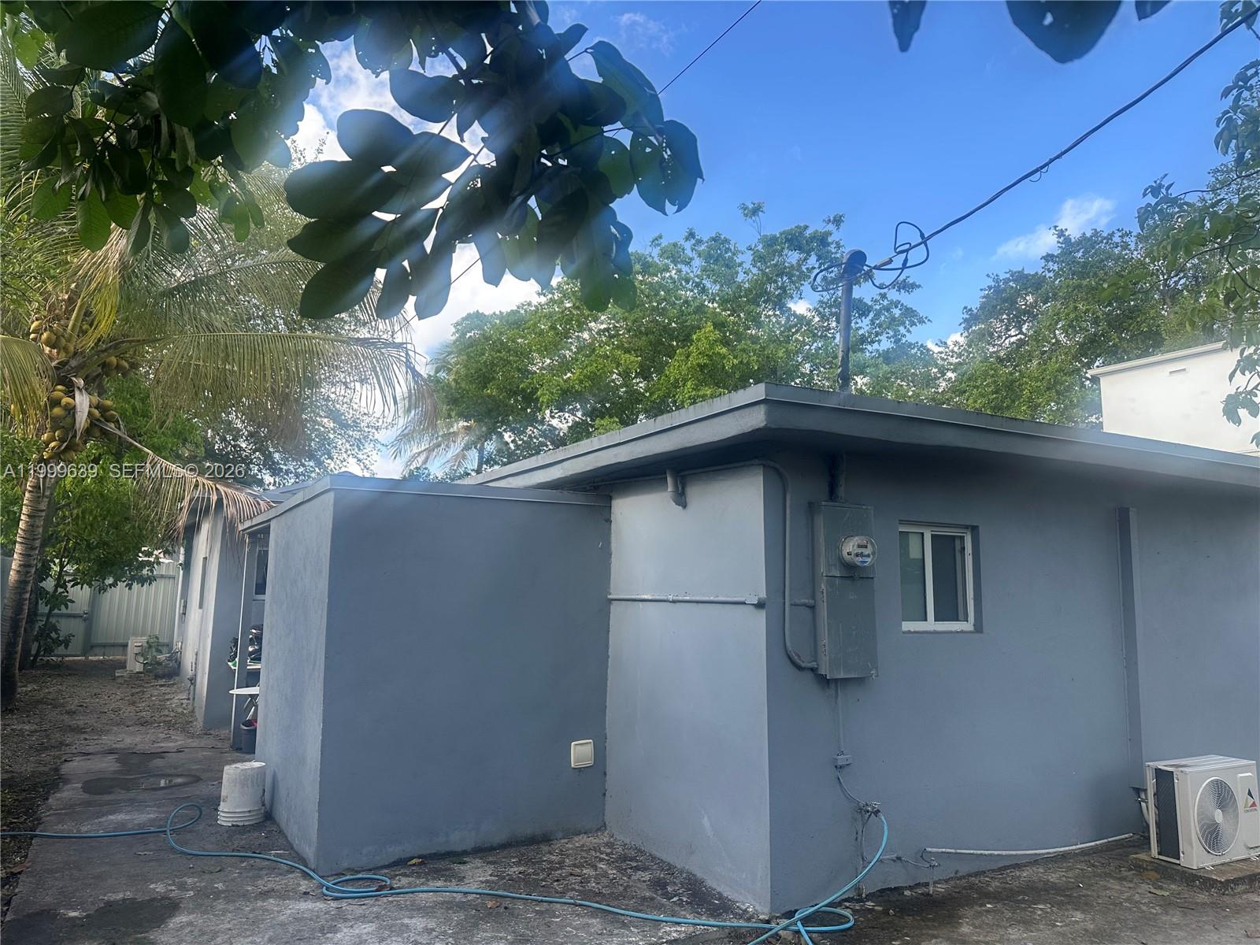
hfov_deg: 71.6
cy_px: 472
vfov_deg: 56.8
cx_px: 630
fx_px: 874
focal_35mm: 24
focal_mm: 6.86
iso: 80
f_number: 1.78
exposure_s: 1/1095
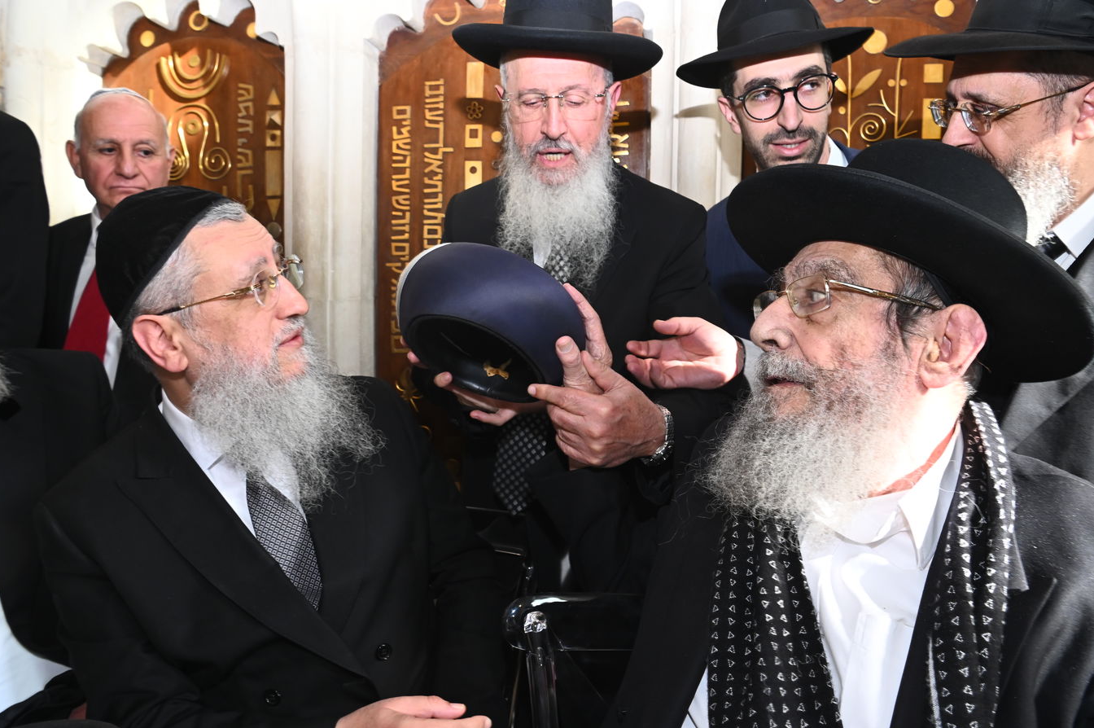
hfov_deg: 71.5
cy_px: 353
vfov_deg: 51.2
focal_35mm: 25
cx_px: 562
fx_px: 759
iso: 1250
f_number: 9
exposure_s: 1/160
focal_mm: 24
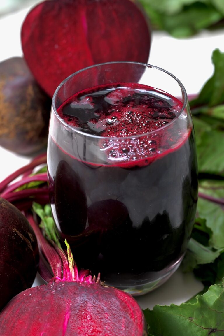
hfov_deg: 13.0
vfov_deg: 19.5
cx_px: 112
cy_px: 168
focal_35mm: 105
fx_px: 981
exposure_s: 1/25
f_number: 7.1
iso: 200
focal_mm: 105
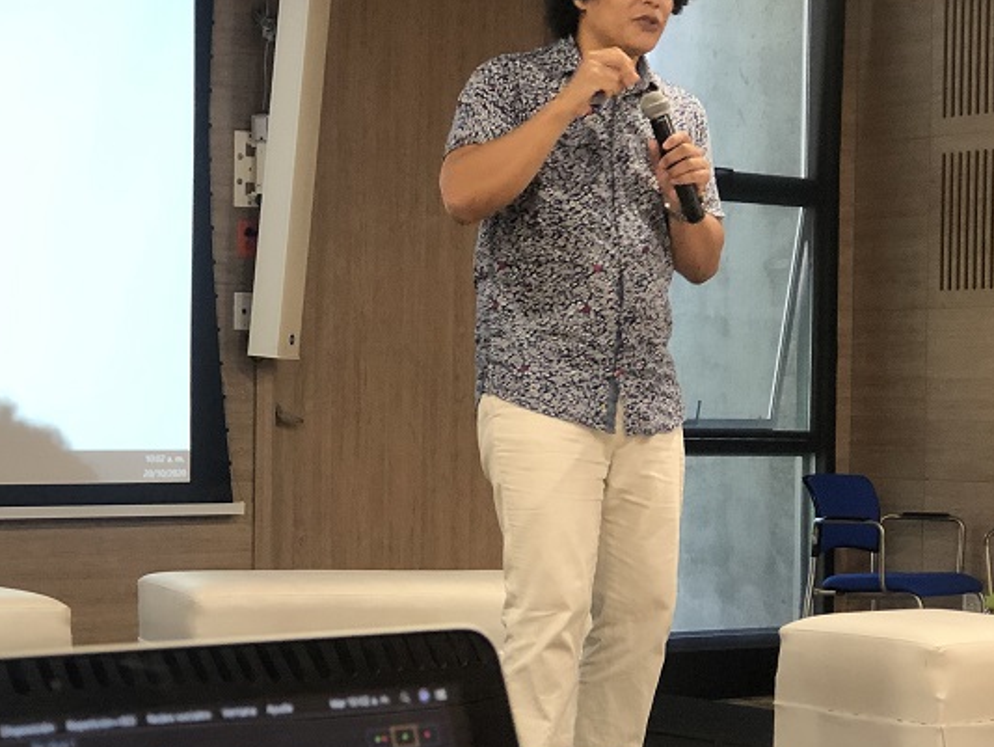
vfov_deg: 15.4
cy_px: 476
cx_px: 415
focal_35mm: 96
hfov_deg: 20.4
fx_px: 2758
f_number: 2.8
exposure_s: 1/30
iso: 160
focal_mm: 6.6
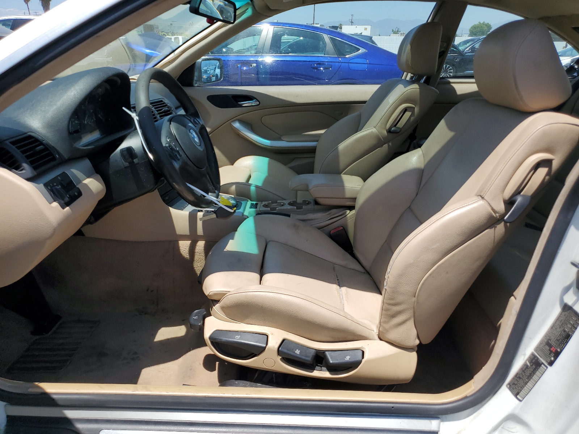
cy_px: 217
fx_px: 435
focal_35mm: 26
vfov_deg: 53.1
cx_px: 290
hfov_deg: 67.3
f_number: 1.5
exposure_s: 1/2500
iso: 50
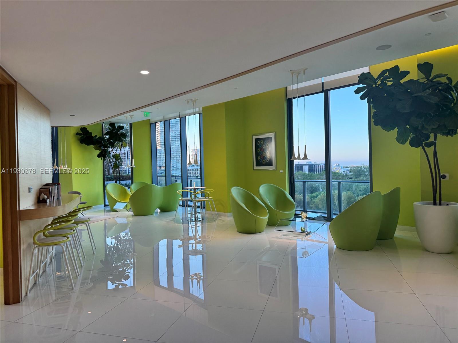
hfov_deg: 71.6
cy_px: 172
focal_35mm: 24
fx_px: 318
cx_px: 229
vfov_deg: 56.8
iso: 100
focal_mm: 6.76
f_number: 1.78
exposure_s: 1/120
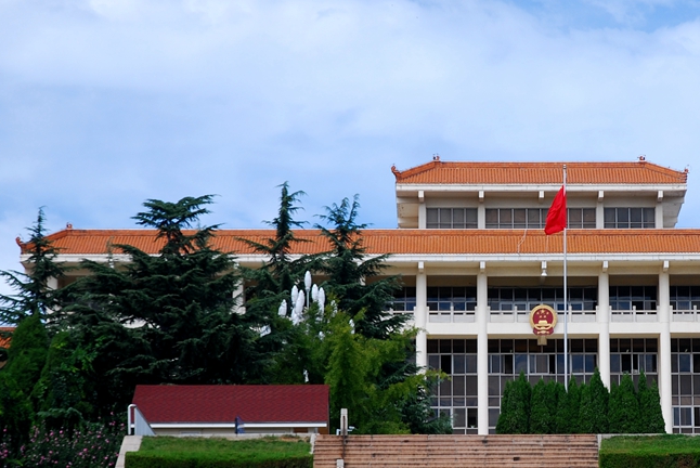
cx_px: 523
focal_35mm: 145
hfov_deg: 14.1
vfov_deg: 9.5
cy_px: 275
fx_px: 2822
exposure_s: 1/400
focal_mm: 52
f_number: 4.5
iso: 100
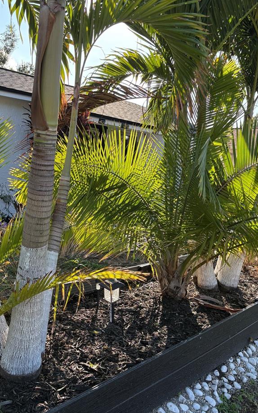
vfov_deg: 54.0
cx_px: 123
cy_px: 202
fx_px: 405
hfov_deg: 35.3
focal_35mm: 36
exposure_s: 1/1048
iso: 64
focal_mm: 5.96
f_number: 1.6
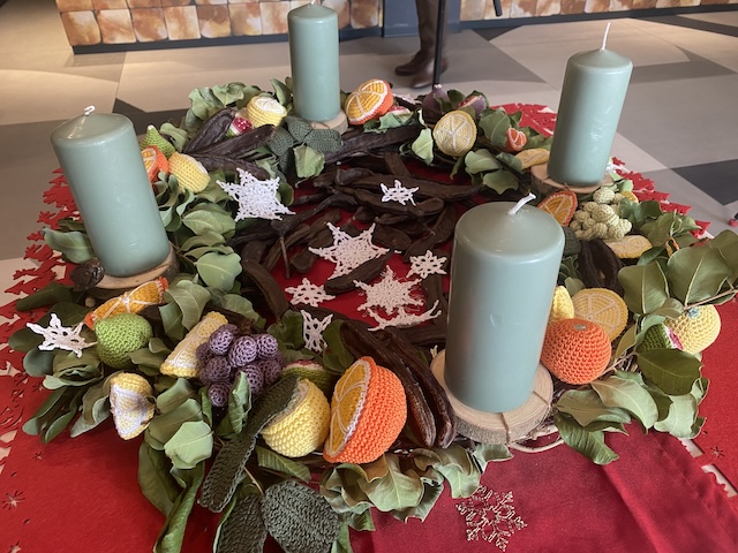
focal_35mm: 26
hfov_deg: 67.3
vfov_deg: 53.1
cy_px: 276
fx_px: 554
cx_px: 369
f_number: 1.8
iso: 100
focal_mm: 4.25
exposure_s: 1/50
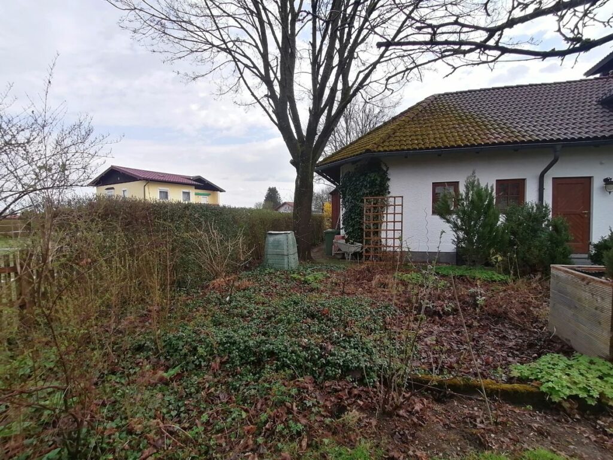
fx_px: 301
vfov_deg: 74.7
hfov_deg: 91.0
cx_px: 306
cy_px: 230
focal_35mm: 17
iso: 50
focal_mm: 2.7
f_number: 2.4
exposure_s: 1/319
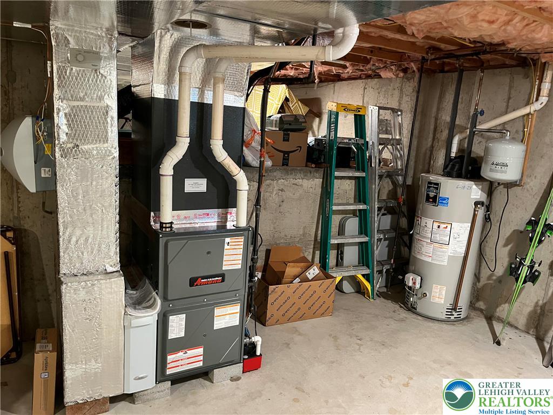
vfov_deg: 53.1
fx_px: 415
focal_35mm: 26
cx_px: 276
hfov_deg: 67.3
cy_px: 208
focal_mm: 5.1
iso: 500
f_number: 1.6
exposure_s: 1/40
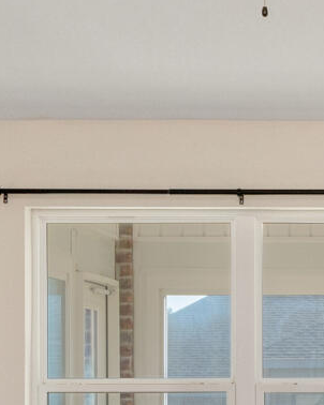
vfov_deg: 13.9
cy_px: 363
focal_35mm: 138
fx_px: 1652
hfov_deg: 10.7
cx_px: 525
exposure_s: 1/50
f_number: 9
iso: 500
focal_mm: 18.5
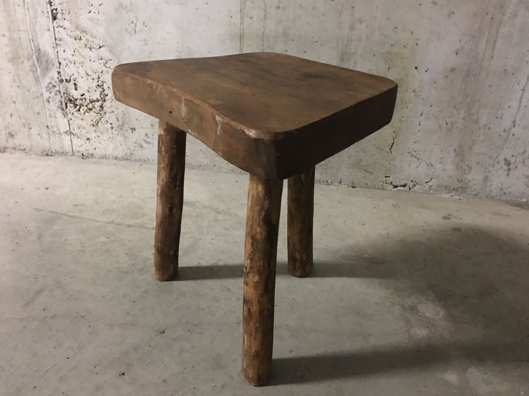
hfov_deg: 61.7
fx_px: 443
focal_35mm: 29
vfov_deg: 48.2
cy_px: 198
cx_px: 264
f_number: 2.2
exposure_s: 1/4
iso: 125
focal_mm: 4.15
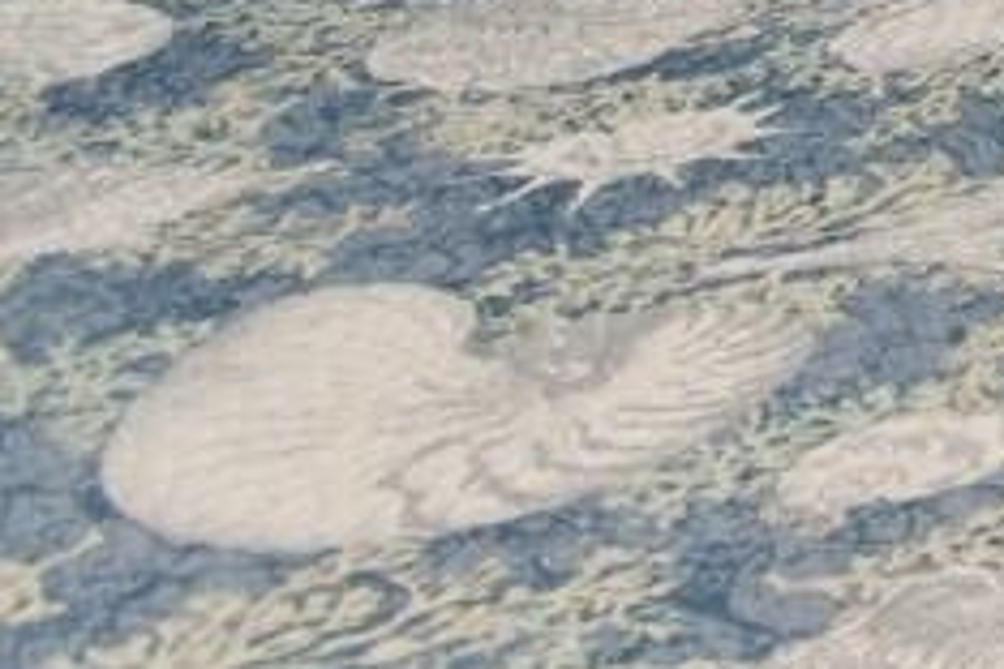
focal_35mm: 104
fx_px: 2900
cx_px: 2789
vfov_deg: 9.9
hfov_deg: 12.3
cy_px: -1351
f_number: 4.5
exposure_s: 1/15
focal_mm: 10
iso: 100
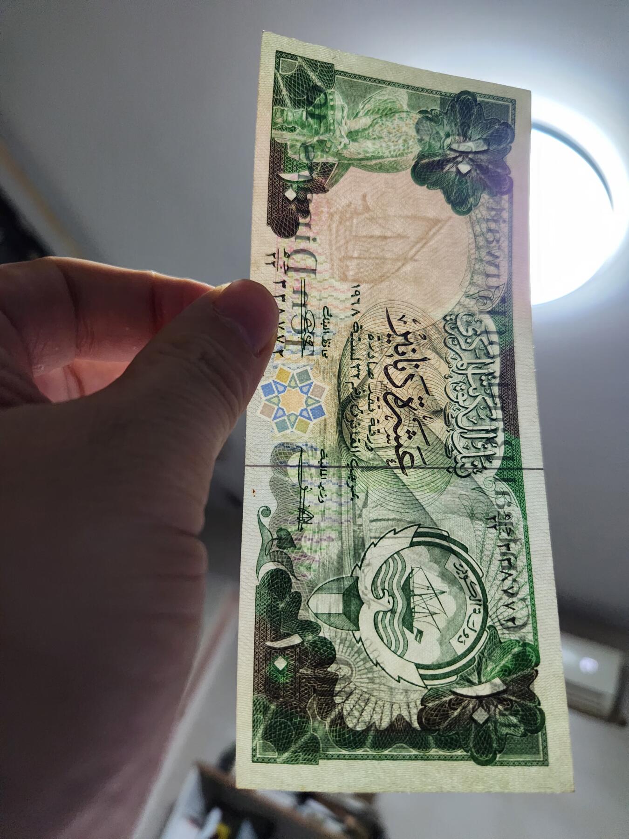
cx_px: 314
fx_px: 557
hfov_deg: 58.9
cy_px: 420
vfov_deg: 73.9
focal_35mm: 23
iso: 1000
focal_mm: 5.4
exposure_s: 1/100
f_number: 1.8
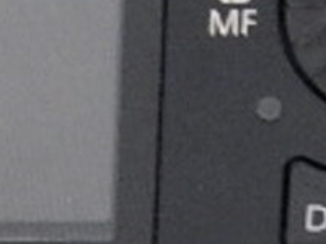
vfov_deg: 2.9
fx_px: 4746
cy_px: -168
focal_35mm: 504
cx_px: -150
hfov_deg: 3.9
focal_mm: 14.9
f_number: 4.4
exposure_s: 1/25
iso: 800
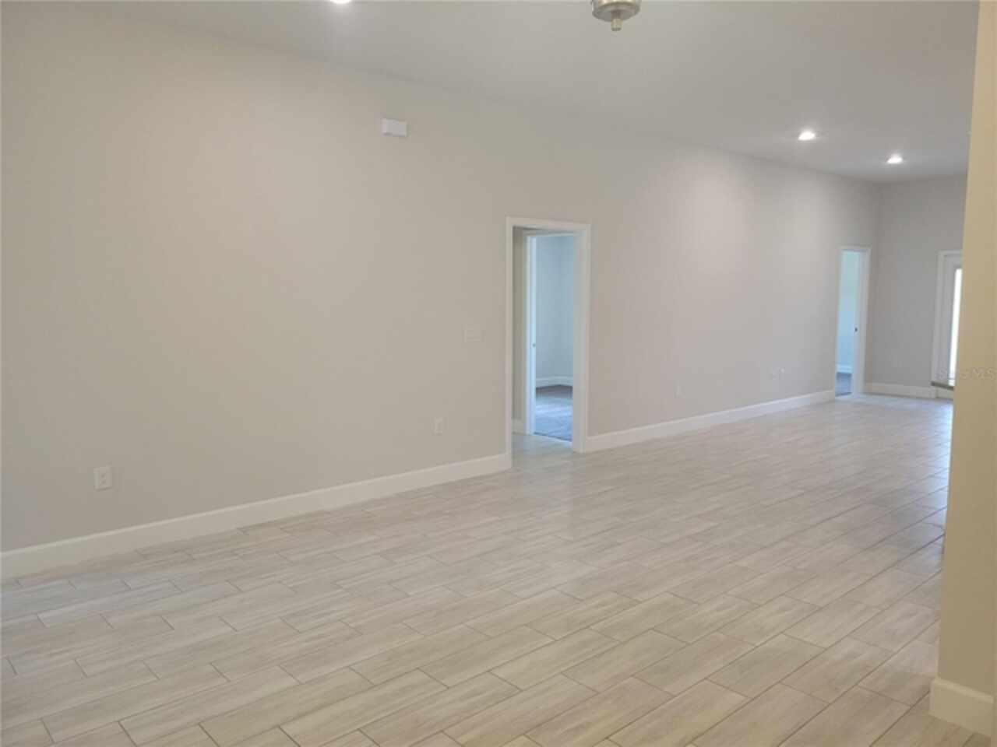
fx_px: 749
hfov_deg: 67.3
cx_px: 498
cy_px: 374
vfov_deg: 53.1
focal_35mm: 26
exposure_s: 1/120
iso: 250
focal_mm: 5.4
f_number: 1.8
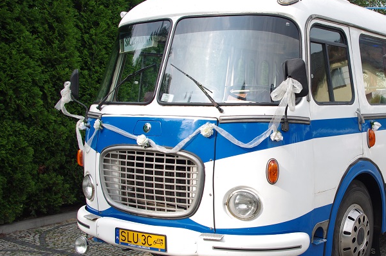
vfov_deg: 25.0
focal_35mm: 54
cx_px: 288
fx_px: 578
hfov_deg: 36.1
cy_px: 133
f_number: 5.6
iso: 200
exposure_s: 1/500
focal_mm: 24.38
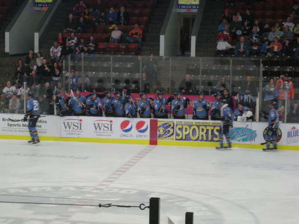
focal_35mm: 105
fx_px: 907
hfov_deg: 18.7
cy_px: 112
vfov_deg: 14.1
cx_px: 150
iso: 235
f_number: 4.7
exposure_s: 1/67.4
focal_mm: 17.1
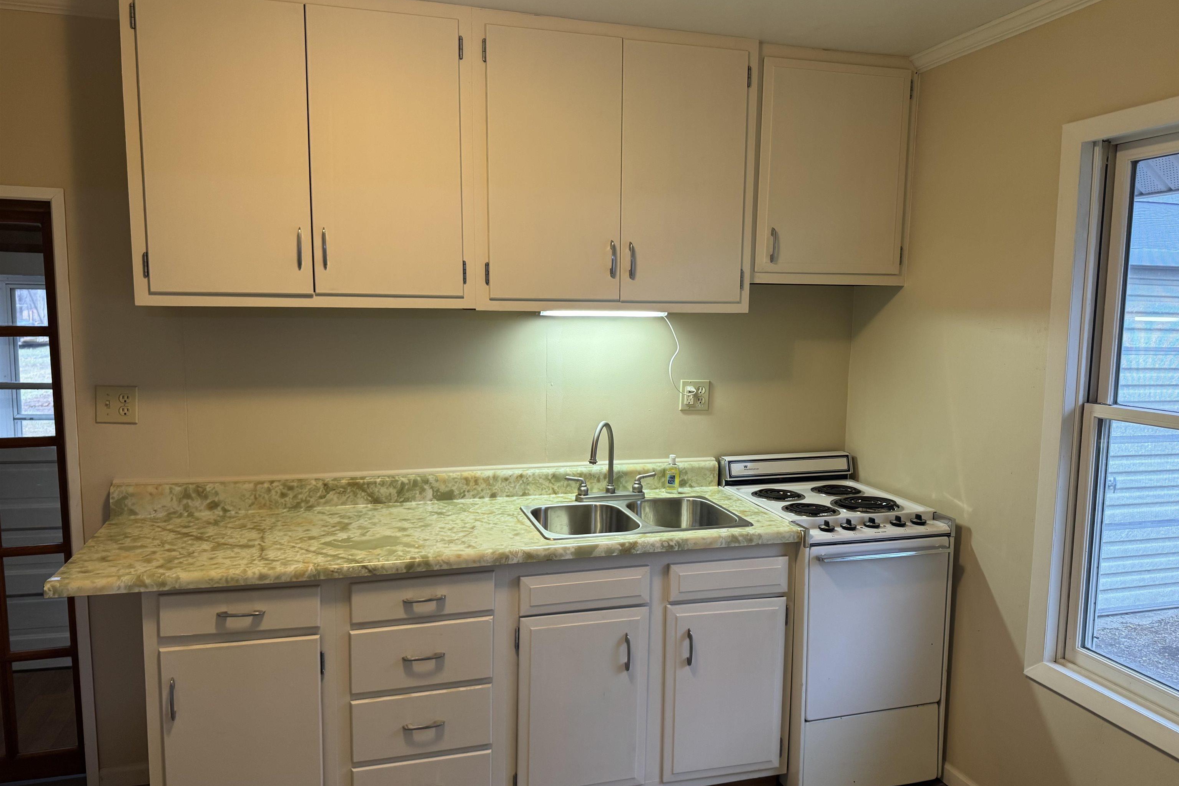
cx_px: 590
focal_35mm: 25
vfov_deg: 51.3
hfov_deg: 71.5
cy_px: 402
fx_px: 819
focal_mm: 6.76
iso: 125
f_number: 1.78
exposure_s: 1/60
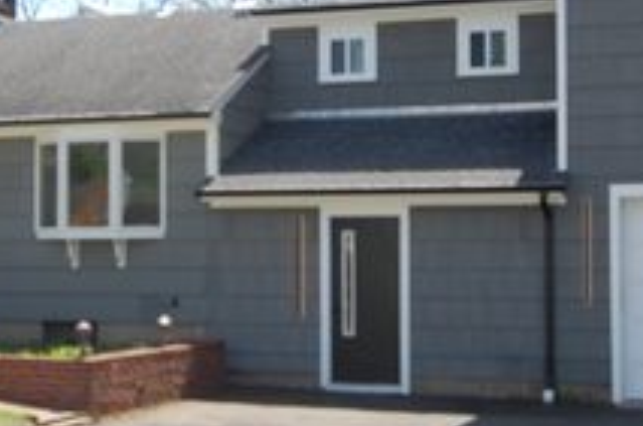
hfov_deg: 25.0
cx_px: 235
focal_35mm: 81
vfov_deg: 16.7
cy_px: 208
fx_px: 1447
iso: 200
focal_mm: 23
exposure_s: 1/250
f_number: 8
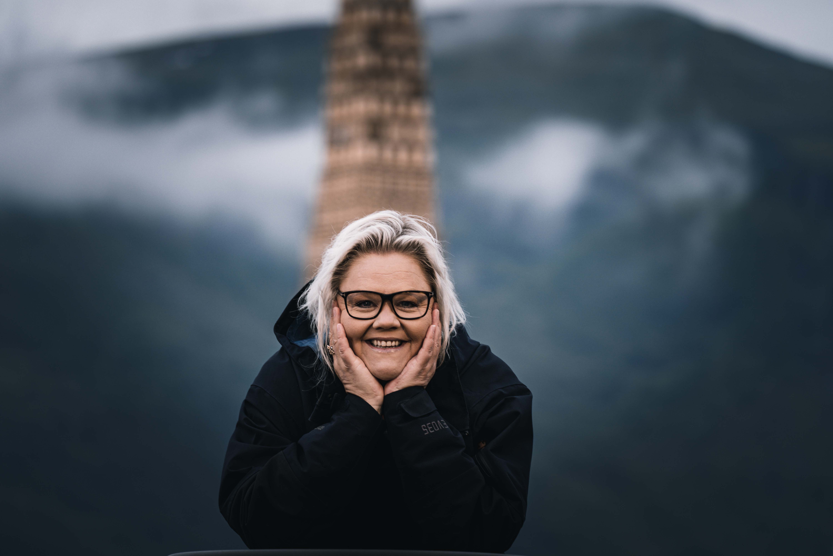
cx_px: 416
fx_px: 4697
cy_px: 278
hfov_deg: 10.1
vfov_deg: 6.8
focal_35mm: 203
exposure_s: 1/100
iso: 160
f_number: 5.6
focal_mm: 203
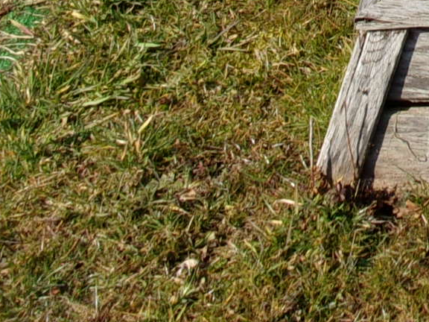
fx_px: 1562
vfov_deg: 11.1
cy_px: -223
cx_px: 657
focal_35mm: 126
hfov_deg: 14.5
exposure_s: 1/70
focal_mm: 5.1
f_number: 10.8
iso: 80
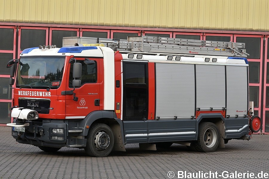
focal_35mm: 85
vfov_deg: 16.1
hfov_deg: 23.9
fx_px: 635
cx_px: 134
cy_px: 90
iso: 360
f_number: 8
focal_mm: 85
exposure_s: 1/250
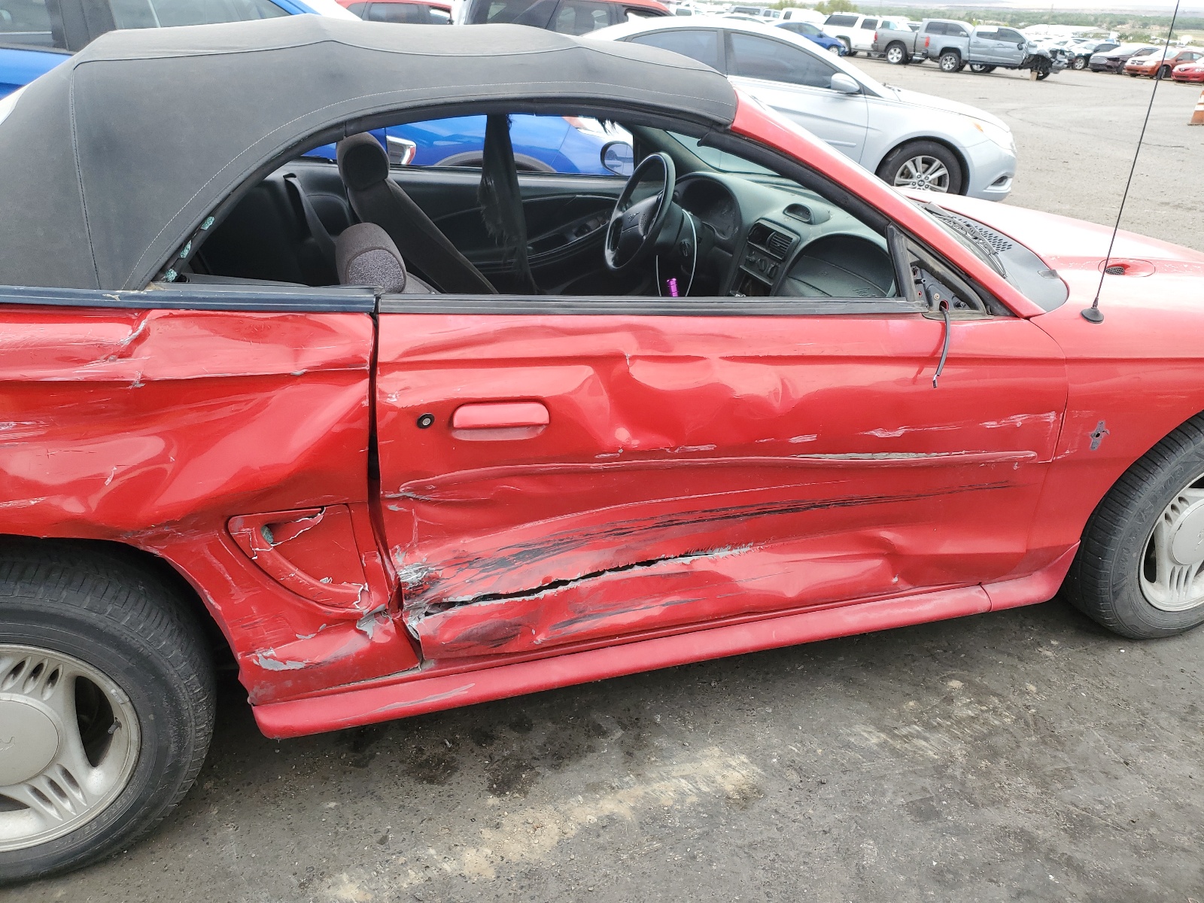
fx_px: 904
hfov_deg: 67.3
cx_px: 602
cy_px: 452
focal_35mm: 26
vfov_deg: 53.1
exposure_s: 1/526
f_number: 1.5
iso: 50
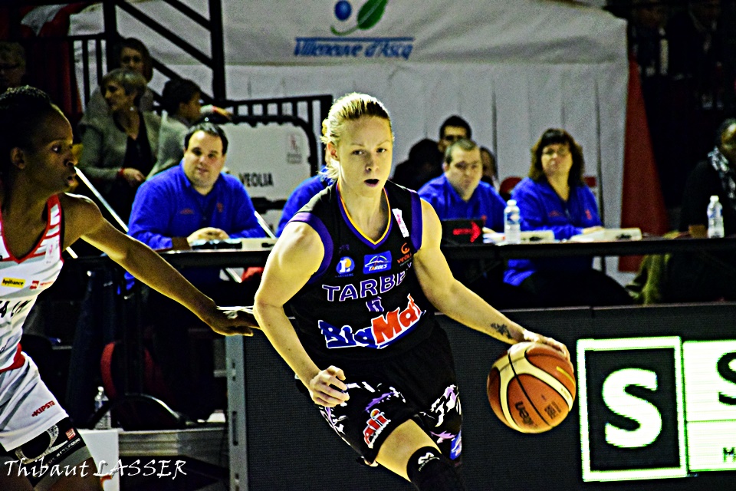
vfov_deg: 5.0
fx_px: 5673
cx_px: 368
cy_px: 246
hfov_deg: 7.4
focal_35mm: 278
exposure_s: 1/400
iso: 12800
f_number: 7.1
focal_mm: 185
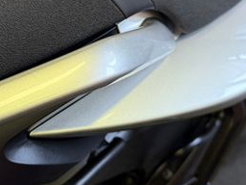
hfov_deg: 31.3
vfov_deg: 24.1
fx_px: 426
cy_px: 40
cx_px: 45
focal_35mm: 60
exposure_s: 1/100
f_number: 1.78
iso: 200
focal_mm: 6.76
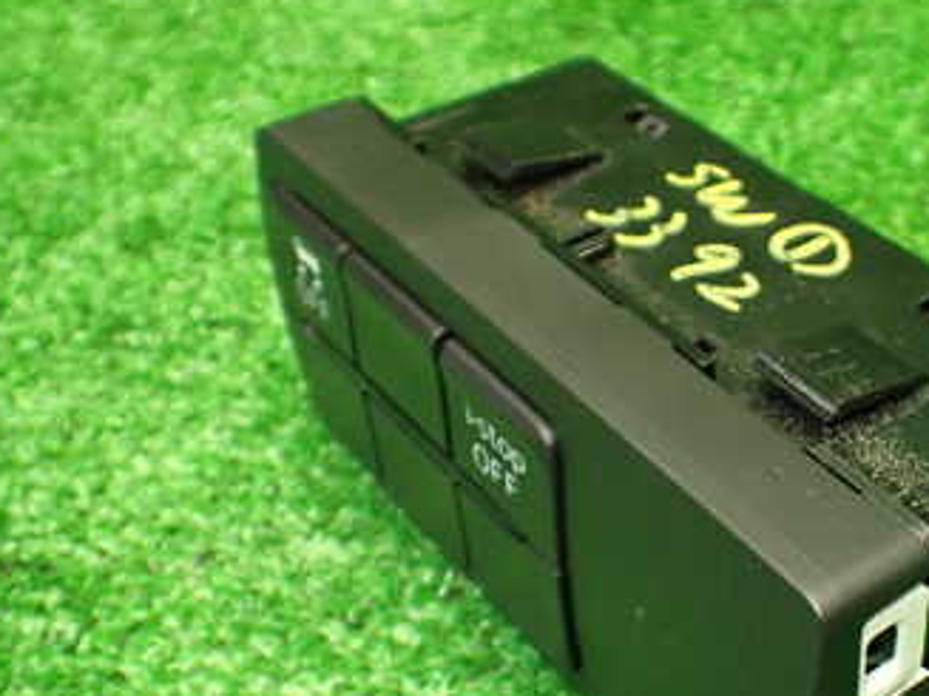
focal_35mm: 55
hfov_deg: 34.0
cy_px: 420
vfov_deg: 26.5
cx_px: 727
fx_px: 1476
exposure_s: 1/125
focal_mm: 5.4
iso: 800
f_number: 2.3
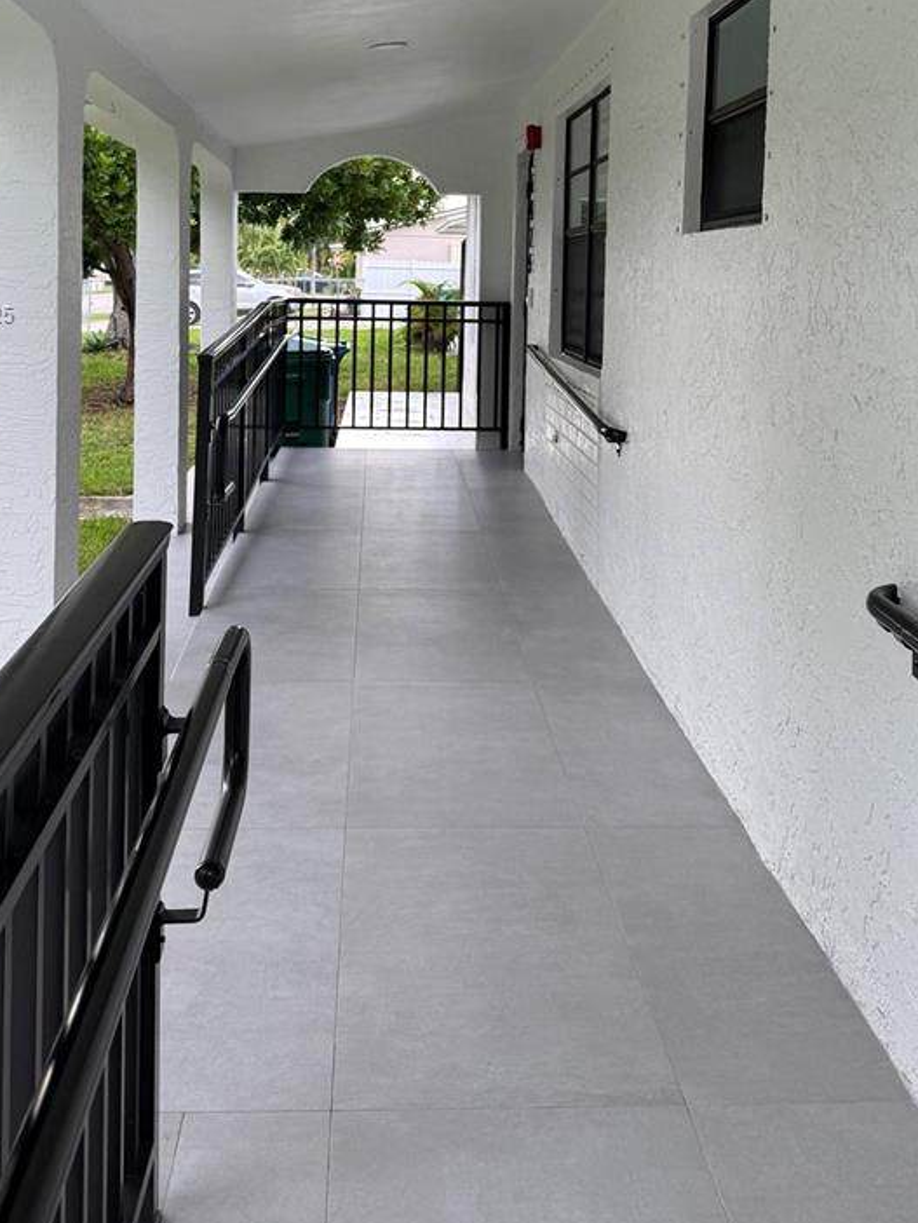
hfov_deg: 35.2
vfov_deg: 44.3
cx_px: 477
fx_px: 1449
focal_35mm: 41
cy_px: 315
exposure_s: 1/273
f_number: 1.78
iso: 100
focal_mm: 6.76
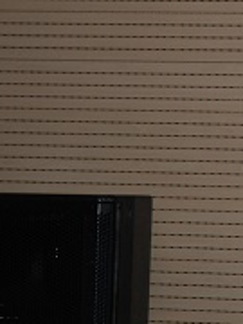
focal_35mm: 280
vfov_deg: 7.1
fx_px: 2621
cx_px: 441
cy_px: 99
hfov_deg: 5.2
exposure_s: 1/60
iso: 200
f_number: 4.5
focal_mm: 70
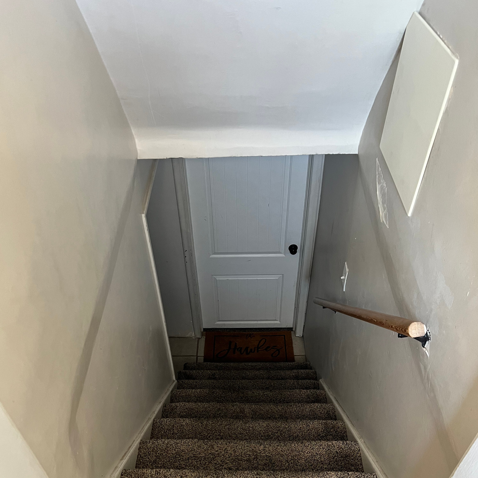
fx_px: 484
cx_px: 237
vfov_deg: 51.5
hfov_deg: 52.5
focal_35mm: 31
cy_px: 322
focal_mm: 5.7
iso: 250
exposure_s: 1/60
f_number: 1.5
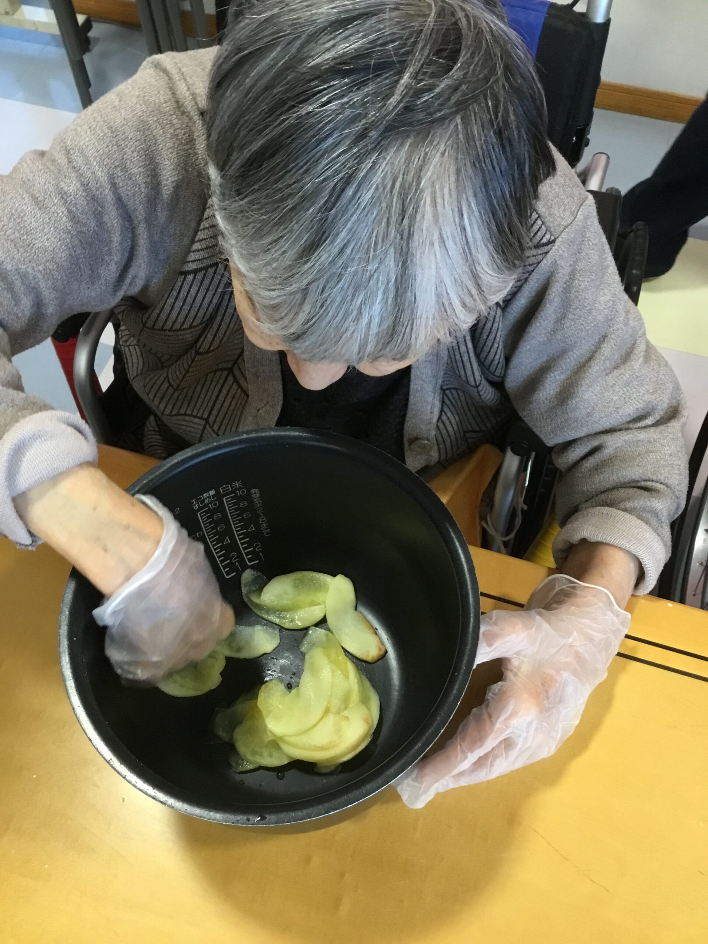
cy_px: 472
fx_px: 845
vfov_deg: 58.4
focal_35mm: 31
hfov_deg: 45.4
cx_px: 354
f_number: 2.4
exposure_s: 1/30
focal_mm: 3.3
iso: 125
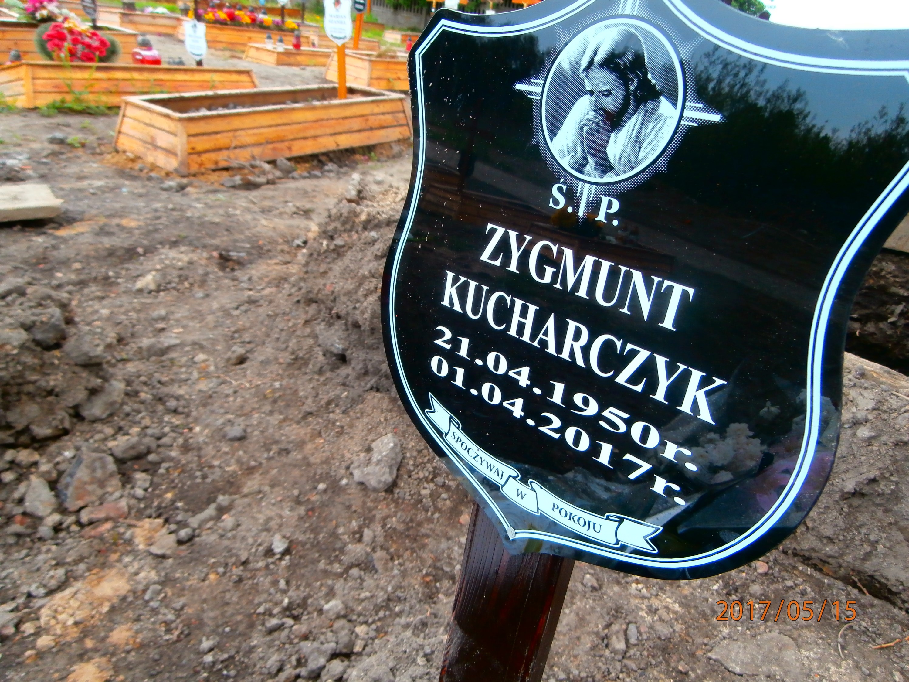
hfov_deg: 71.6
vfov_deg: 56.8
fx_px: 630
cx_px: 454
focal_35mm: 24
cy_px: 341
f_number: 3
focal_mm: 4.2
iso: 100
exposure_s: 1/160
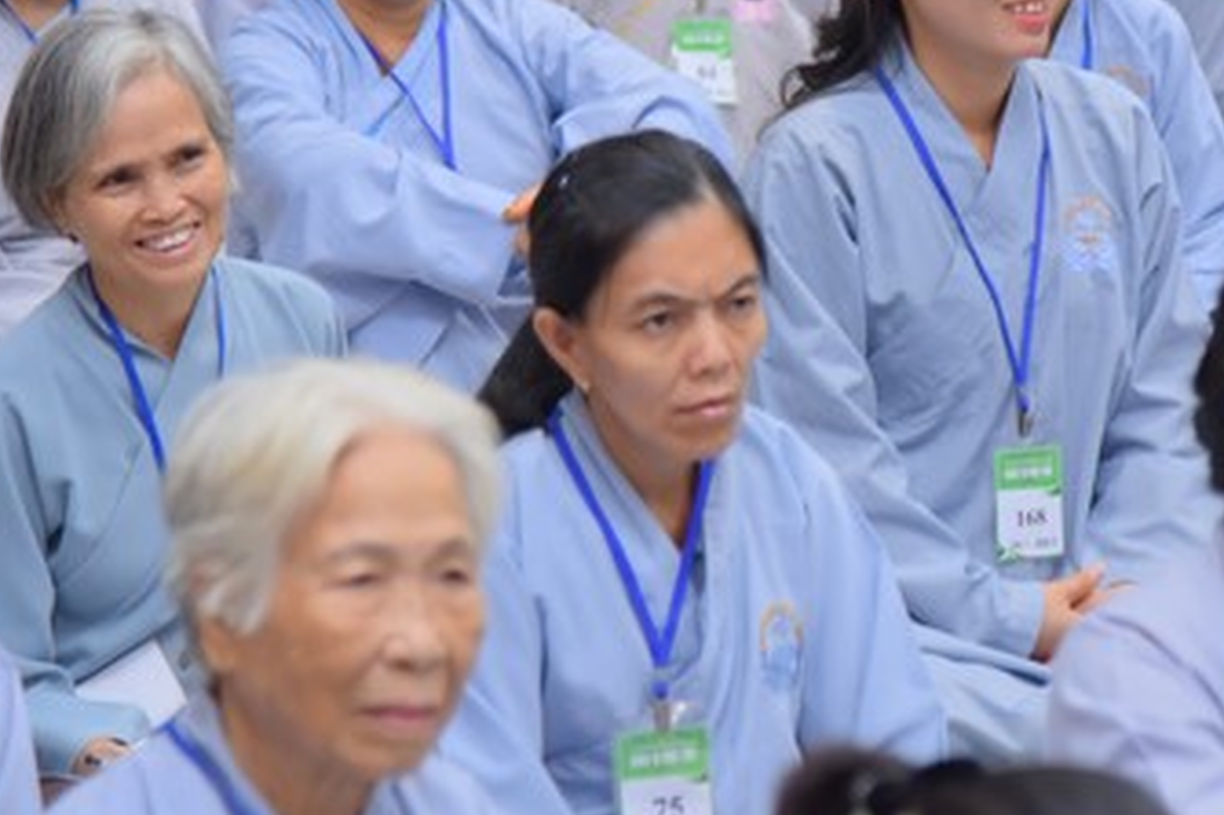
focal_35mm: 190
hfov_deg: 10.8
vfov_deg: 7.2
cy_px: 38
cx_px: 720
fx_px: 6457
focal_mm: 98
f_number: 4
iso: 1250
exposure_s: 1/100
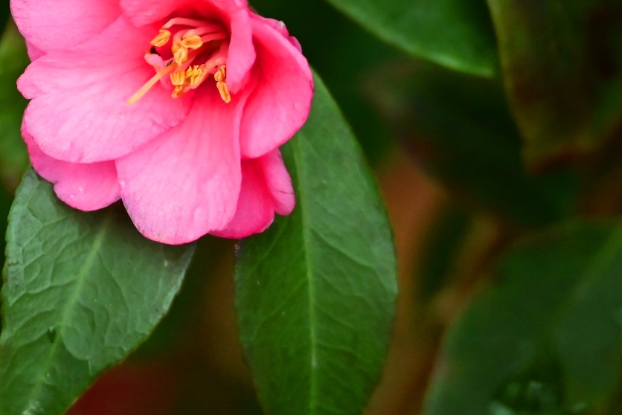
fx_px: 11579
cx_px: 97
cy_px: 77
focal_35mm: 670
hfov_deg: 3.1
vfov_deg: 2.1
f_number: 8
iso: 4000
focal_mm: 350
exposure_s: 1/400
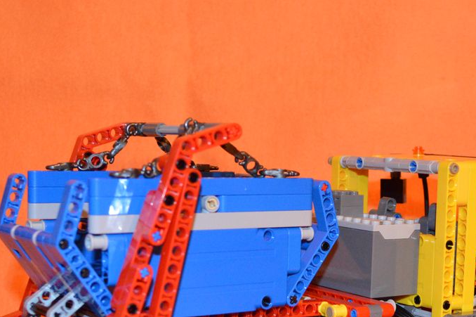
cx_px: 265
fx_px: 964
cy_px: 282
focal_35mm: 73
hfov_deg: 27.7
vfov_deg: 18.4
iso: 2200
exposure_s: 1/60
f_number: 3.8
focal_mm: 22
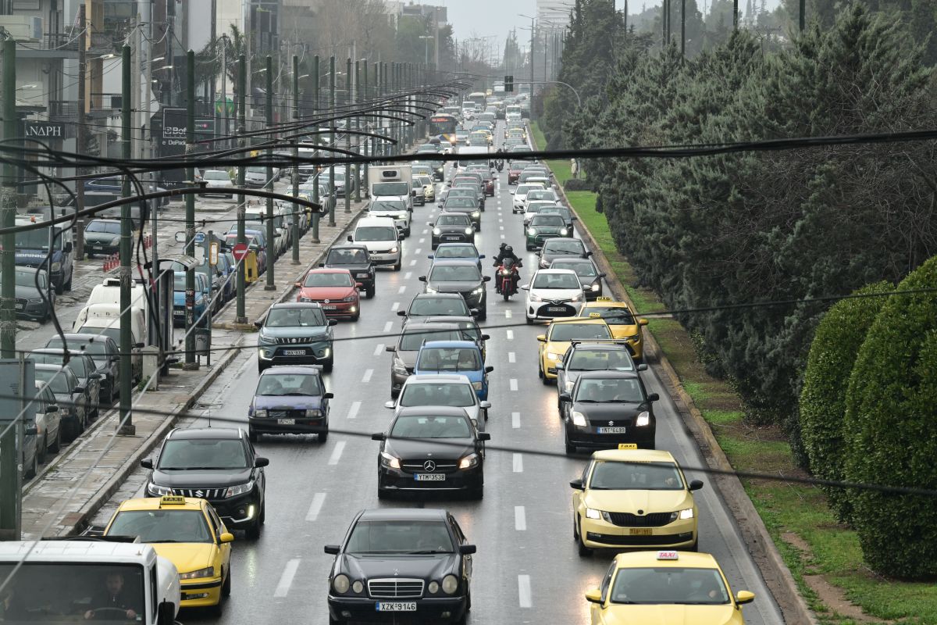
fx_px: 5205
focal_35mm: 200
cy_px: 312
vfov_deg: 6.9
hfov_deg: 10.3
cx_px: 468
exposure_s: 1/125
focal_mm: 200
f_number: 10
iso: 400
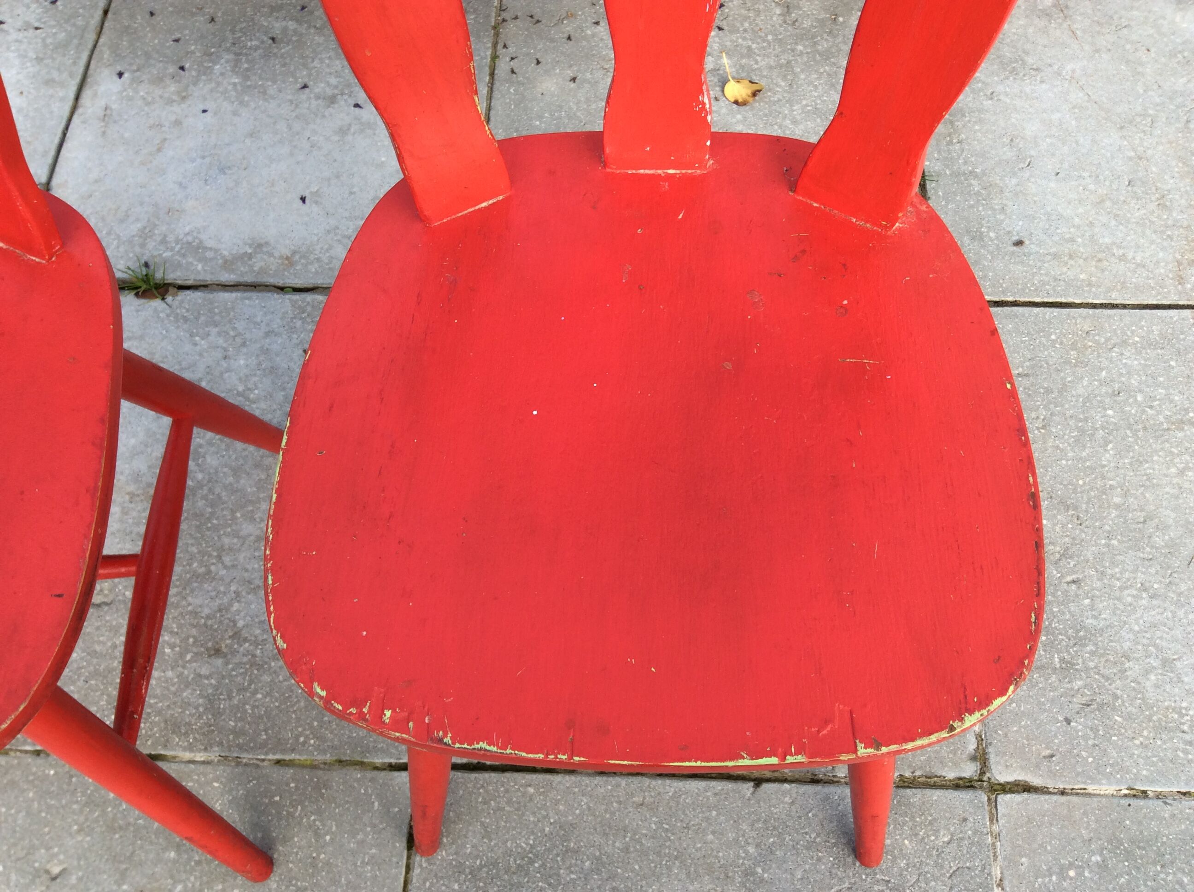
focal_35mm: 32
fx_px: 1102
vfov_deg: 44.1
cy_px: 446
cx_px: 597
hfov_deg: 56.9
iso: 32
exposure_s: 1/253
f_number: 2.4
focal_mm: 3.3
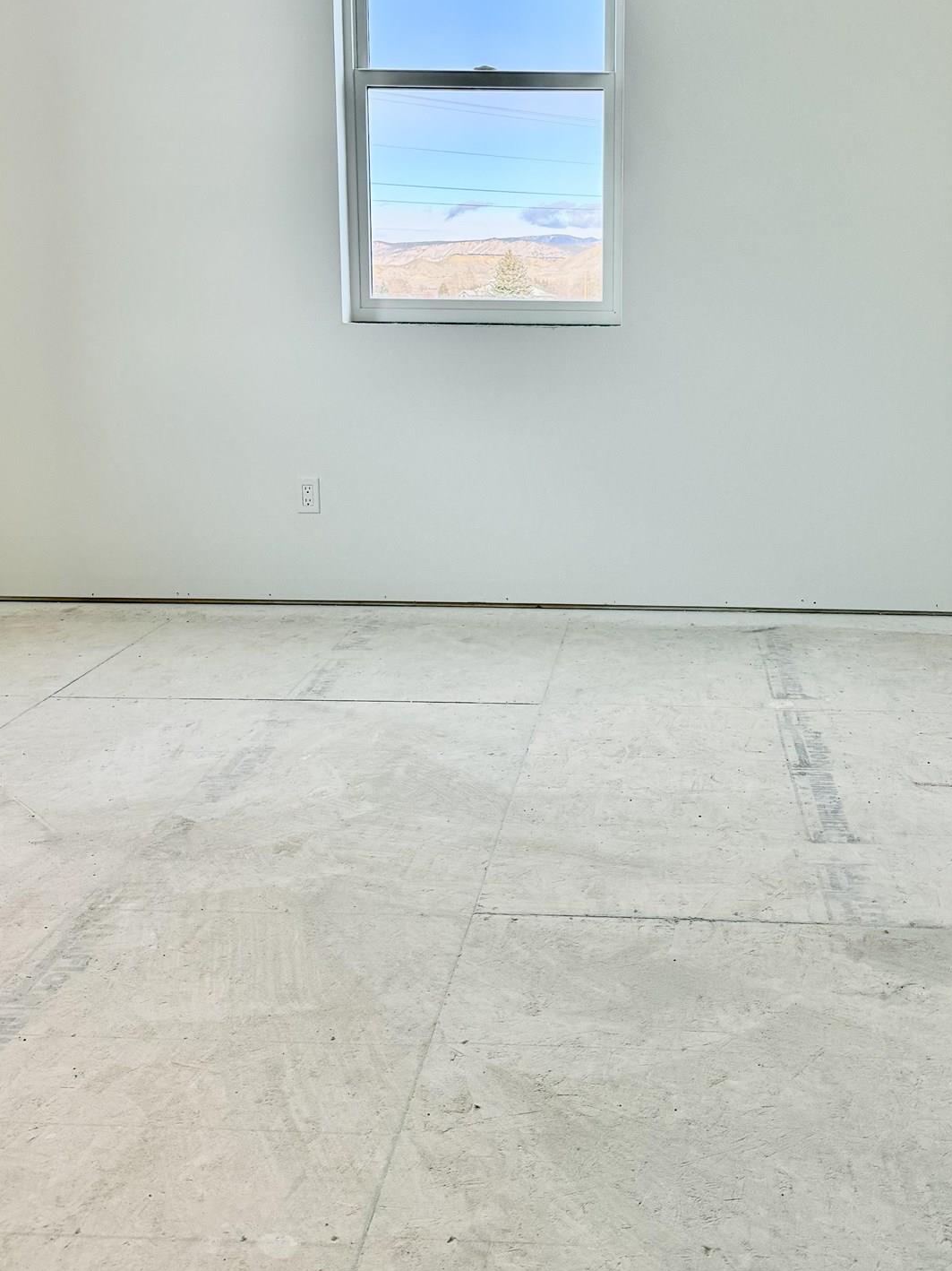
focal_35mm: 39
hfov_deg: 36.6
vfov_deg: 47.5
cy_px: 486
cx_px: 602
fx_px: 1431
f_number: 1.78
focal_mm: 6.76
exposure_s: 1/372
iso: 100
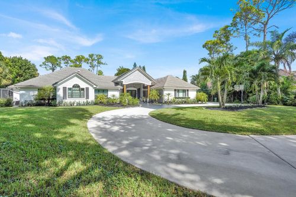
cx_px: 148
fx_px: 132
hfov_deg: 96.8
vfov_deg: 73.7
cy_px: 98
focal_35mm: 16
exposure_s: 1/1000
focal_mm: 16
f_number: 8
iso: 800
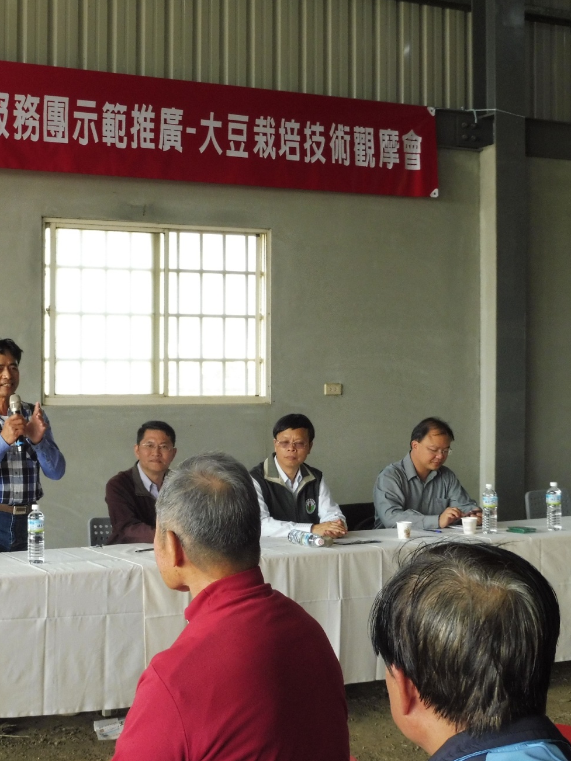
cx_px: 129
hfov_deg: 24.9
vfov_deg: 33.2
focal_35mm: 58
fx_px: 1276
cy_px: 383
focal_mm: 7.4
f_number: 5
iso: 200
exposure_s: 1/80
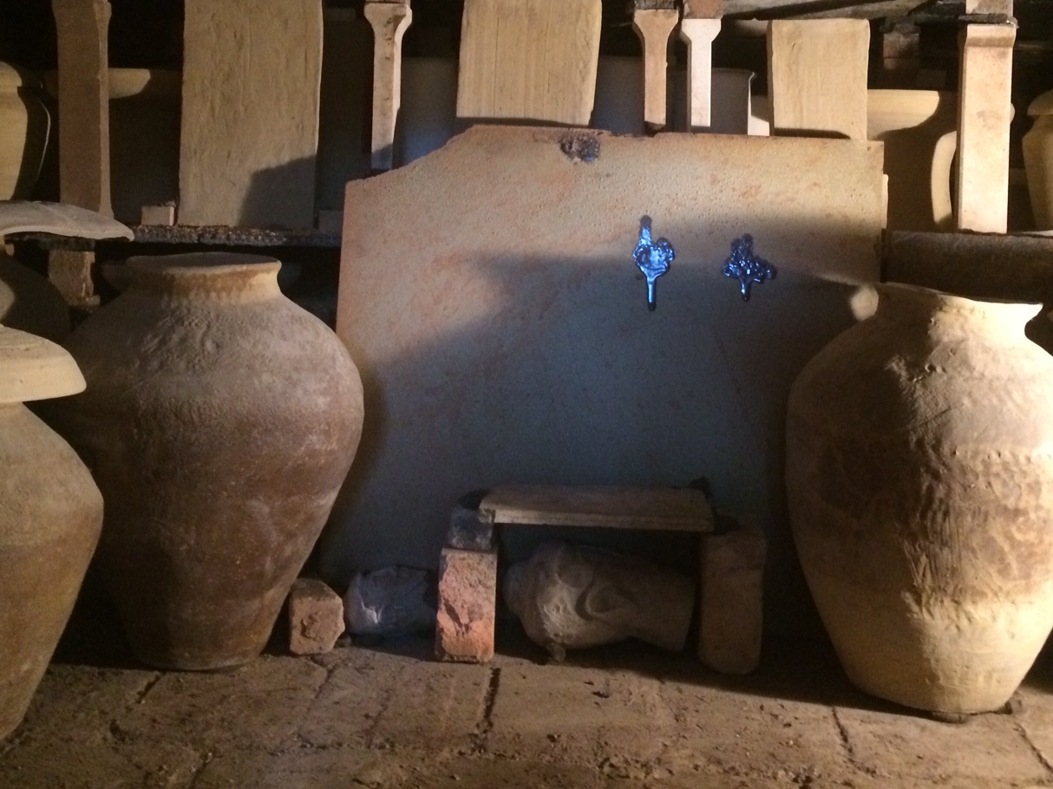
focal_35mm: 39
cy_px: 270
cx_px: 531
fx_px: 1186
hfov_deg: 47.9
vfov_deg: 36.5
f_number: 2.2
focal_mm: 4.15
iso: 400
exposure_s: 1/15
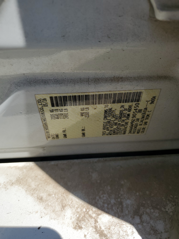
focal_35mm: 26
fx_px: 179
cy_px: 120
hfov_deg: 53.1
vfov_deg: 67.3
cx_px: 90
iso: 50
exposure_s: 1/5000
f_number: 1.5
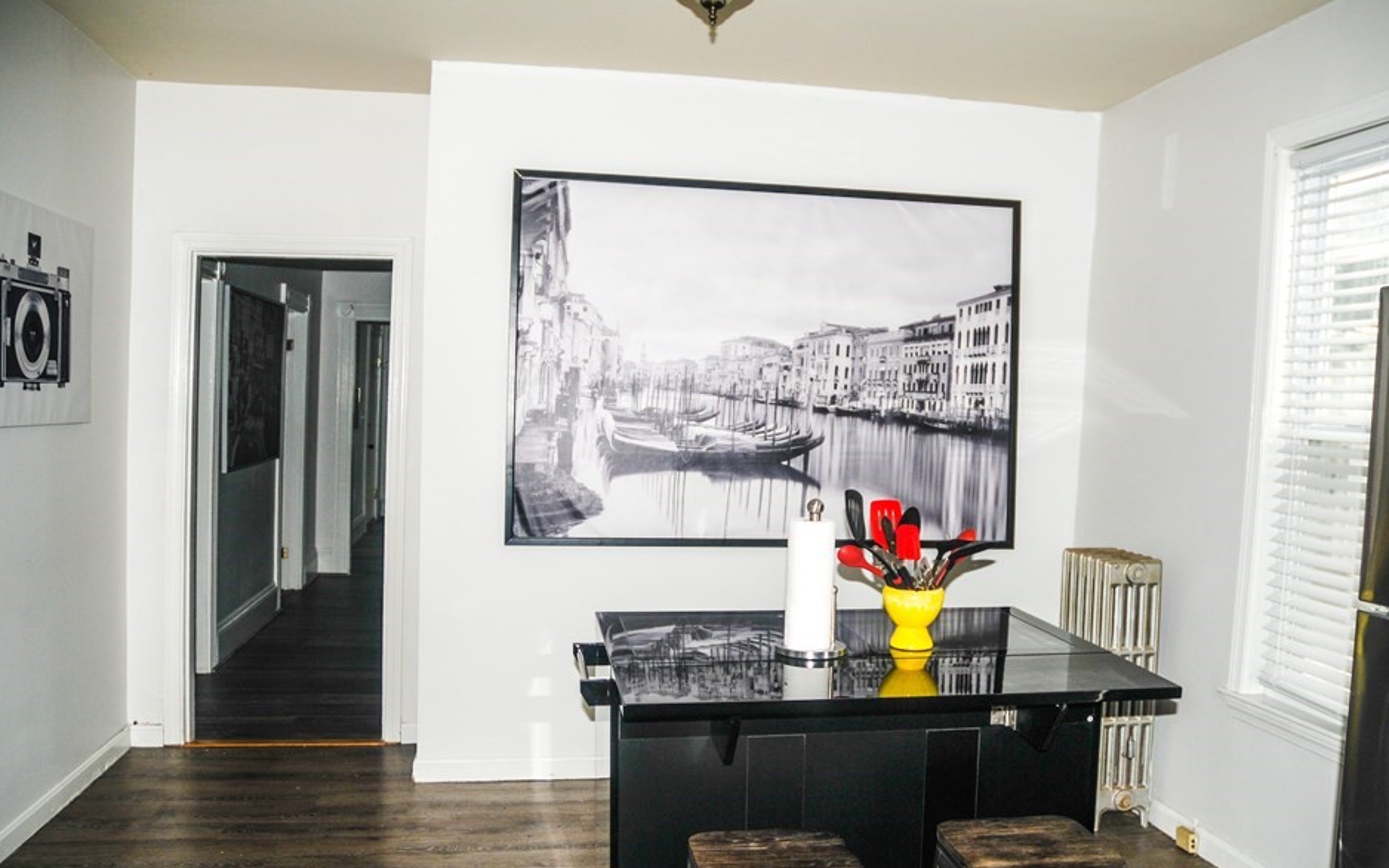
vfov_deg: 41.7
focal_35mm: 30
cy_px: 495
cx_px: 697
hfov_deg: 62.9
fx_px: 1136
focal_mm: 18
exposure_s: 1/250
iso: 160
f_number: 3.5
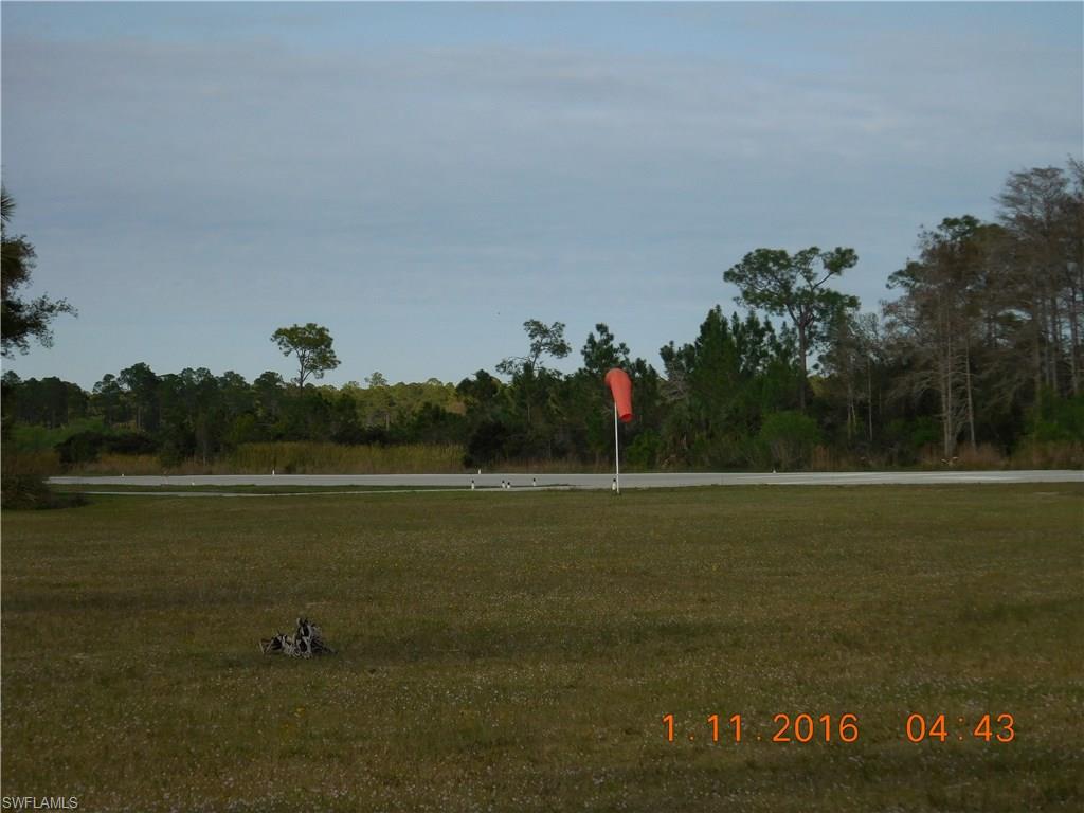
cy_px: 406
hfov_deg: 11.6
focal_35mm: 171
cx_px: 542
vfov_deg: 8.7
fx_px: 5355
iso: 125
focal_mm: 30.7
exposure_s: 1/800
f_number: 5.5
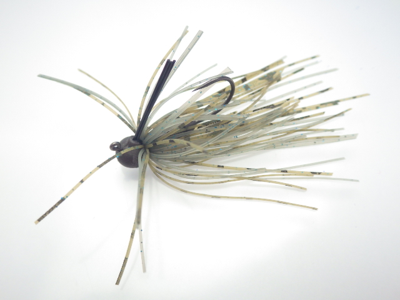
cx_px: 200
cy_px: 150
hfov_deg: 58.4
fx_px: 358
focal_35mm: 31
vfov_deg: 45.4
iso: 320
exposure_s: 1/45
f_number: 3.1
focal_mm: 5.5
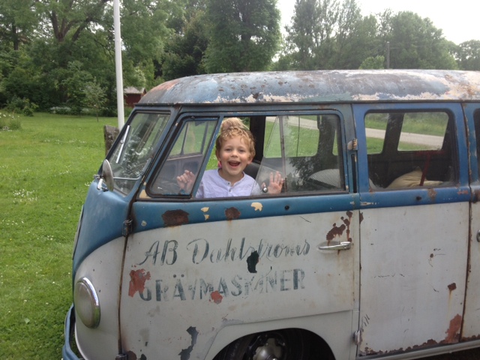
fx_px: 485
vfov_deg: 40.7
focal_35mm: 35
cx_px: 240
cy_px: 180
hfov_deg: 52.6
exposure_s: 1/575
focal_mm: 4.28
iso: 50
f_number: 2.4
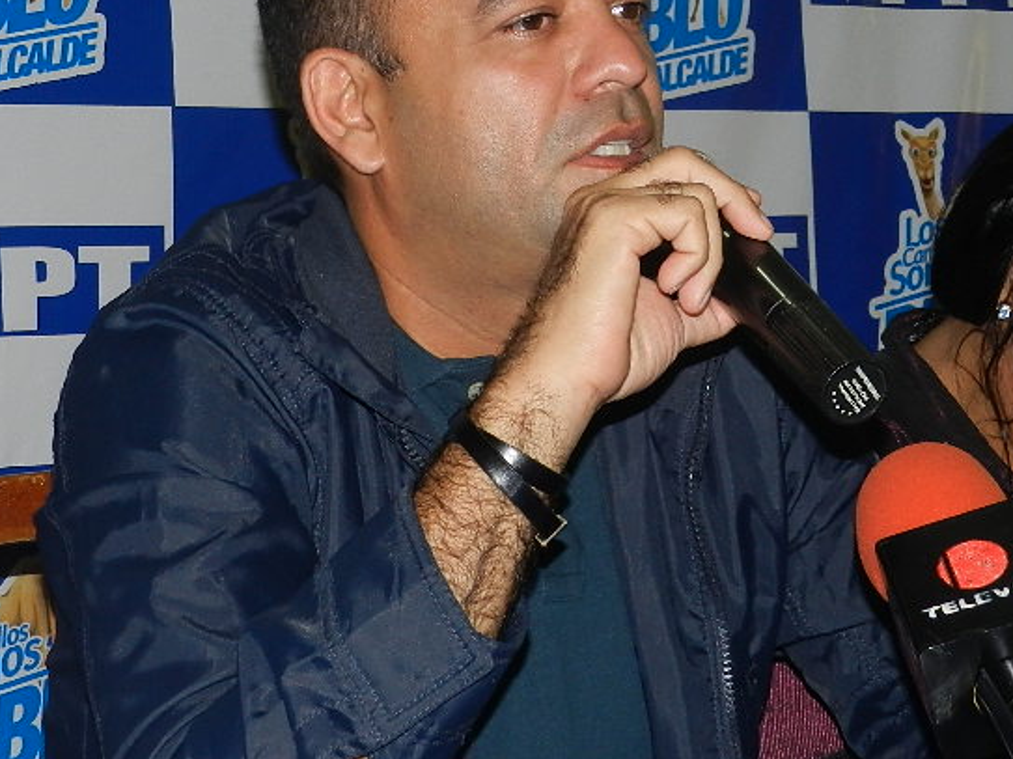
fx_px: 2926
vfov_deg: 14.7
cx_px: 627
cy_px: 209
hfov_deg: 19.6
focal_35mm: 100
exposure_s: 1/30
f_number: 4.4
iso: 200
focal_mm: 9.4
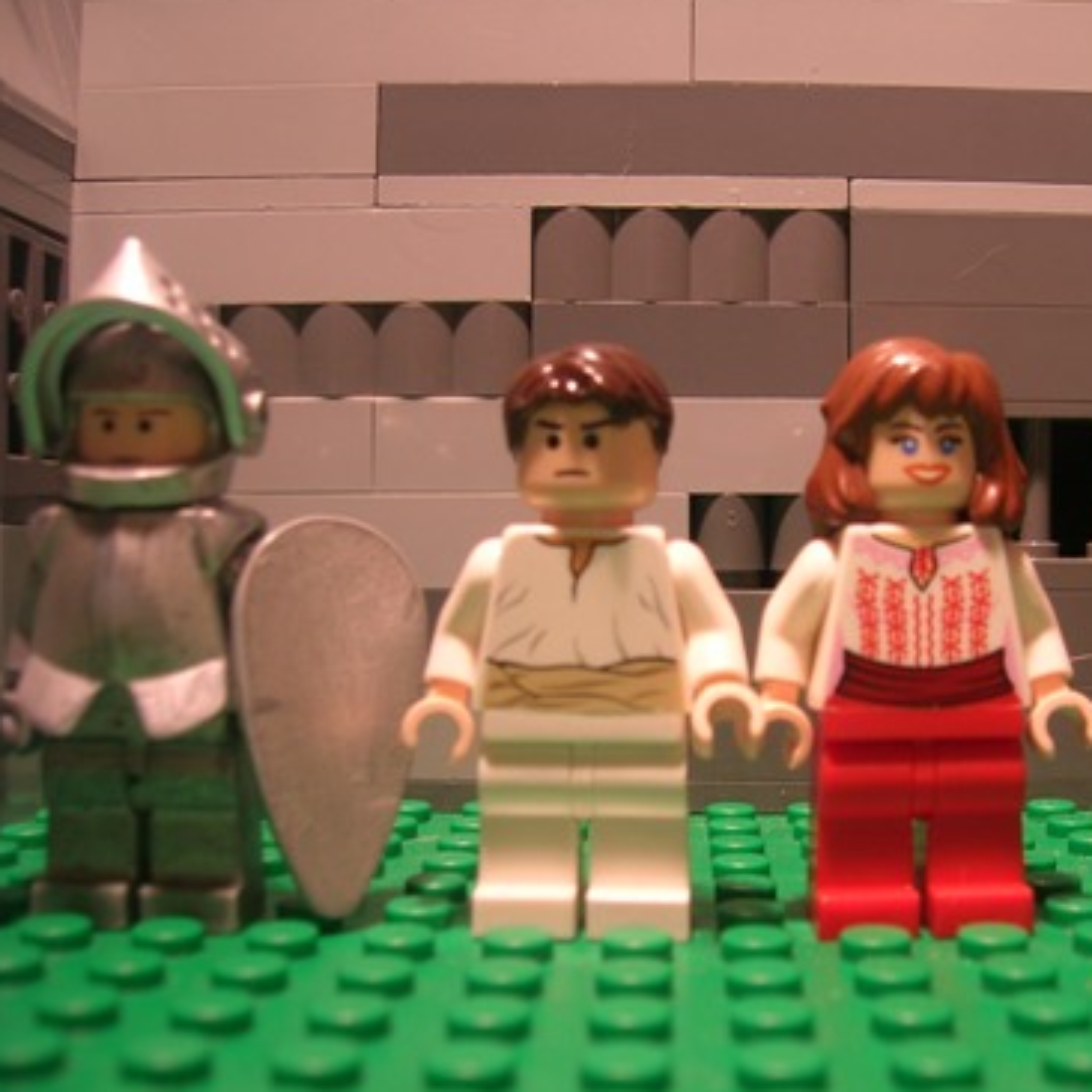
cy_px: 542
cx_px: 734
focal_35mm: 41
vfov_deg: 40.9
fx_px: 1463
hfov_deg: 40.4
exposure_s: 1/10.4
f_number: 2.9
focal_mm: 5.7
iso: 50
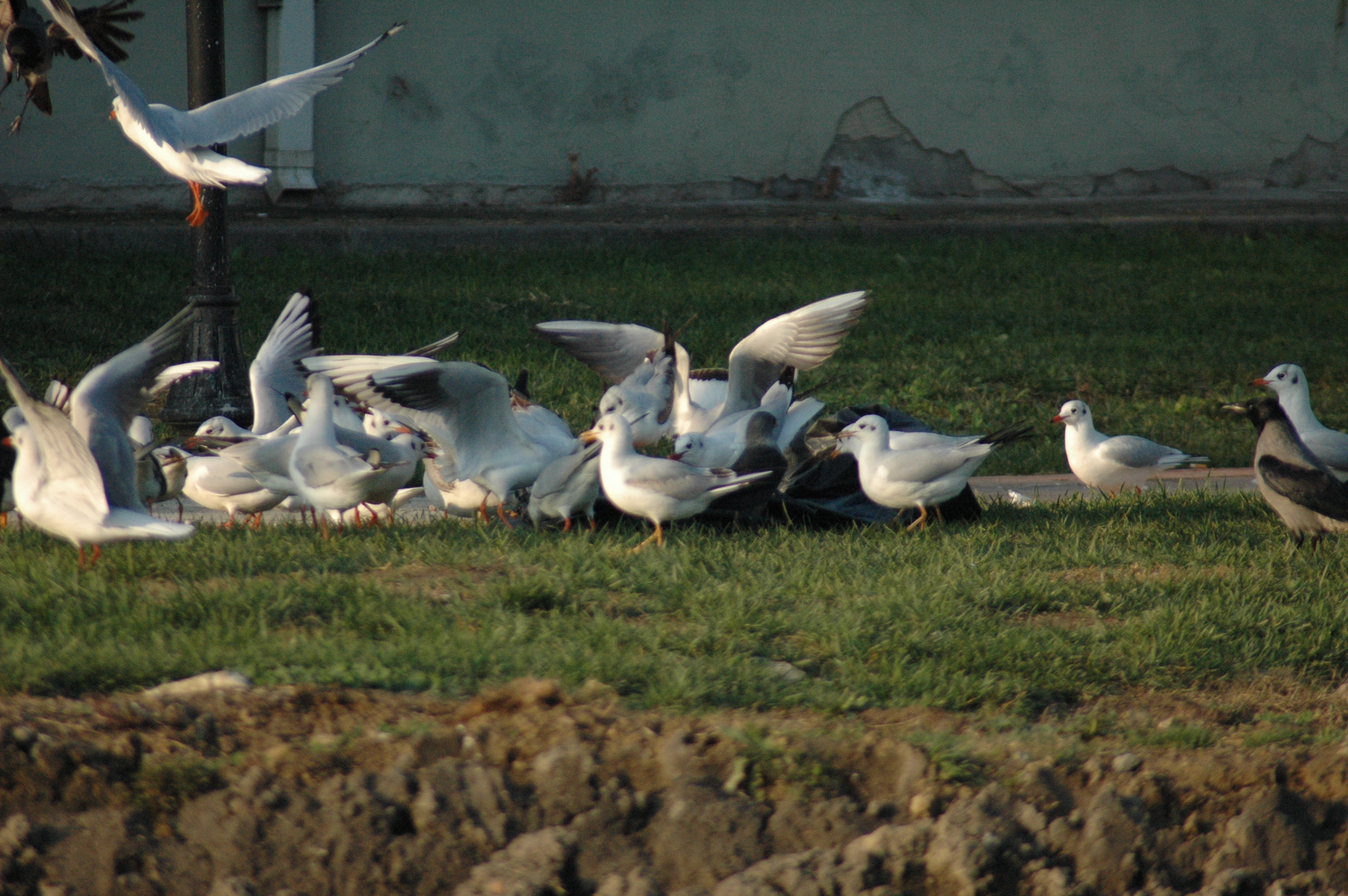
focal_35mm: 450
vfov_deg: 3.0
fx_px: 16835
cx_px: 674
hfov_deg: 4.6
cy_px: 448
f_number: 5.6
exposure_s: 1/2000
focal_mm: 300
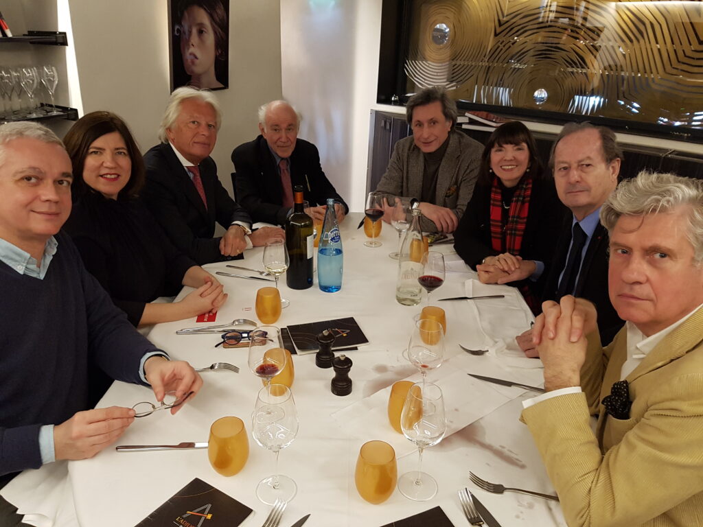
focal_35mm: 26
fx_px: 528
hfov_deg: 67.3
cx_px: 352
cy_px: 264
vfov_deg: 53.1
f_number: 1.7
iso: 200
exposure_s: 1/11
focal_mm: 4.2
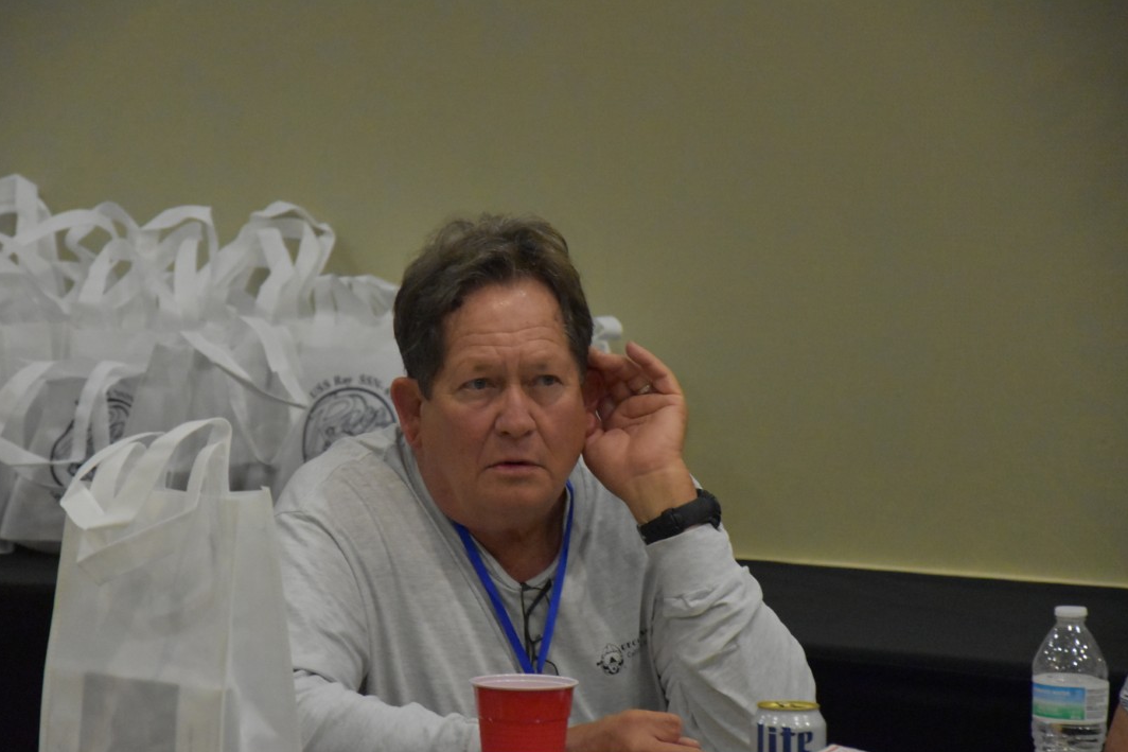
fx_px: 5342
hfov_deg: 12.1
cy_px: 405
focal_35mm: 171
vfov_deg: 8.0
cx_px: 519
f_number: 5.6
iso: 6400
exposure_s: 1/125
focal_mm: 105
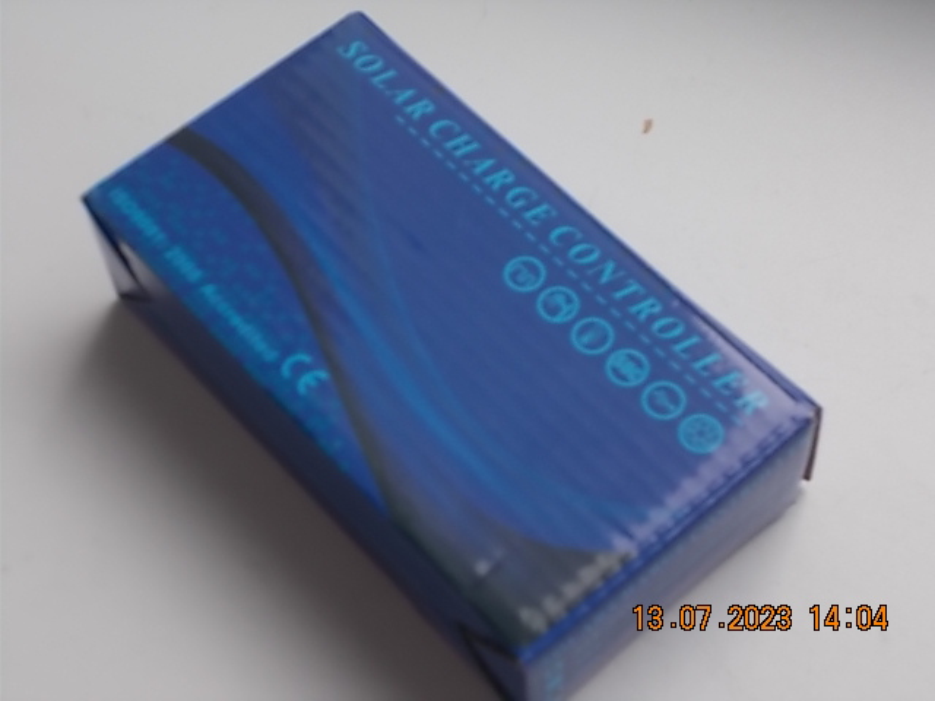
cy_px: 350
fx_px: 1783
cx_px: 468
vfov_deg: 22.3
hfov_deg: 29.4
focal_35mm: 66
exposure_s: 1/60
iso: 80
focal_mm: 11.8
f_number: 5.3
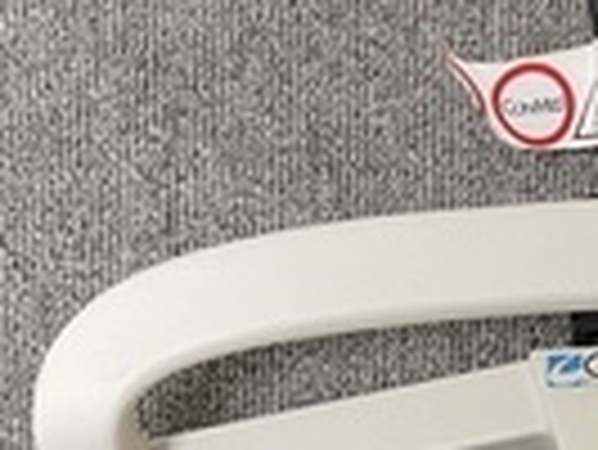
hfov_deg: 23.4
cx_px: 661
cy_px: 666
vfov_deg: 17.2
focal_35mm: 78
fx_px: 1349
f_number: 1.6
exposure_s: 1/50
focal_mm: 4.2
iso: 200
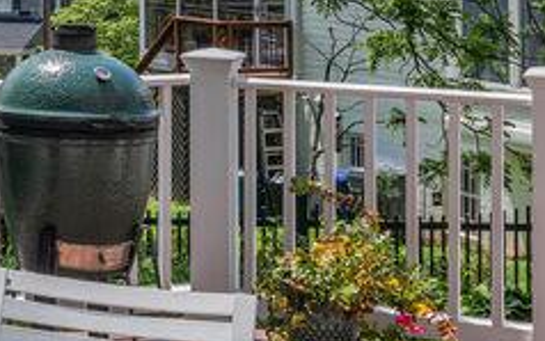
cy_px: -96
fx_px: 1872
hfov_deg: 14.6
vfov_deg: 10.2
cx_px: -417
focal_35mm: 126
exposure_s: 1/640
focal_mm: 17
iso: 200
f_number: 8
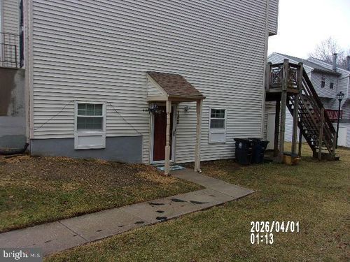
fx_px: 273
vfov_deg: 51.4
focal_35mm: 27
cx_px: 175
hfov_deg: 65.3
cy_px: 131
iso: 80
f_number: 3
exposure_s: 1/280
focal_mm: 4.9
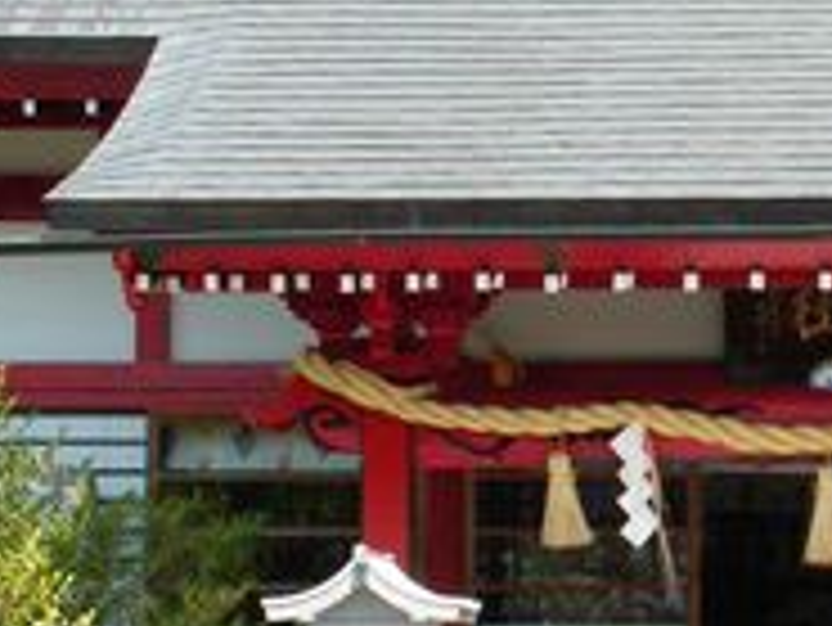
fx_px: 3487
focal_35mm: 145
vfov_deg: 10.2
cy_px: 455
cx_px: 796
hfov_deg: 13.4
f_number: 5.7
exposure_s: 1/494
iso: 400
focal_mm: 10.2
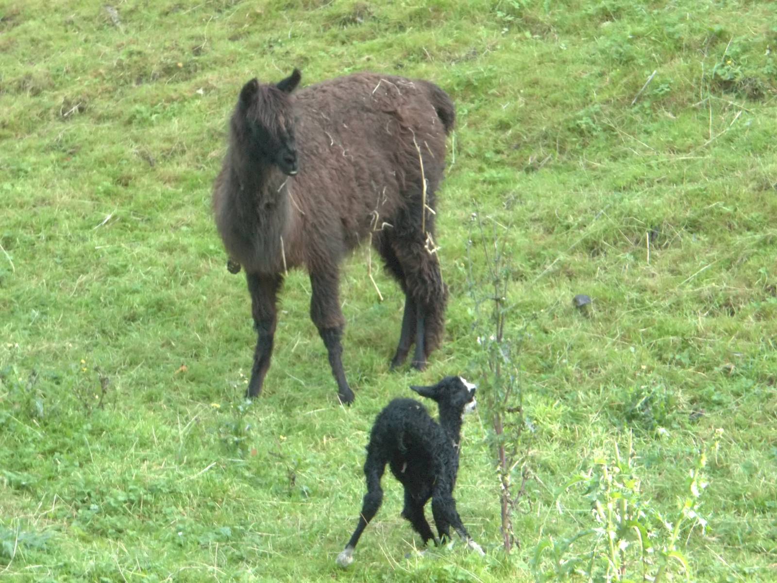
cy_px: 292
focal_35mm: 165
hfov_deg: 12.0
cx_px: 388
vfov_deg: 9.0
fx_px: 3704
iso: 320
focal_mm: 29.5
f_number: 5.9
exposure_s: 1/80
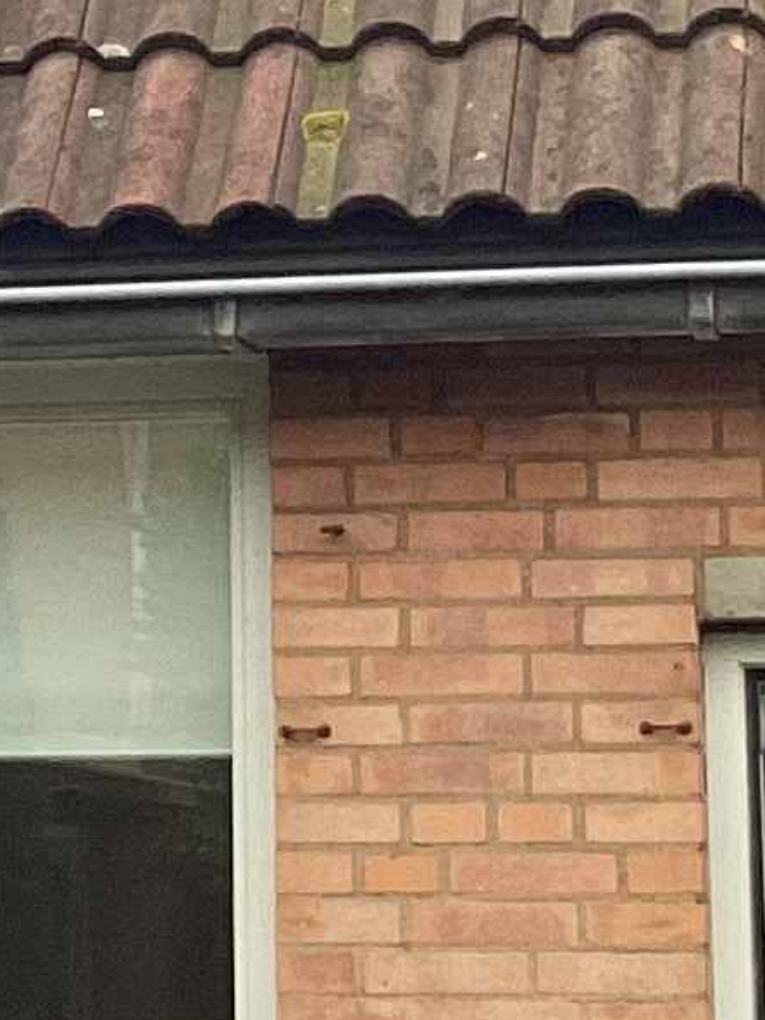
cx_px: -131
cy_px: 162
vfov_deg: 11.5
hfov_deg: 8.6
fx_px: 5039
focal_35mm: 171
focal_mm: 3.3
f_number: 2.4
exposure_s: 1/100
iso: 40
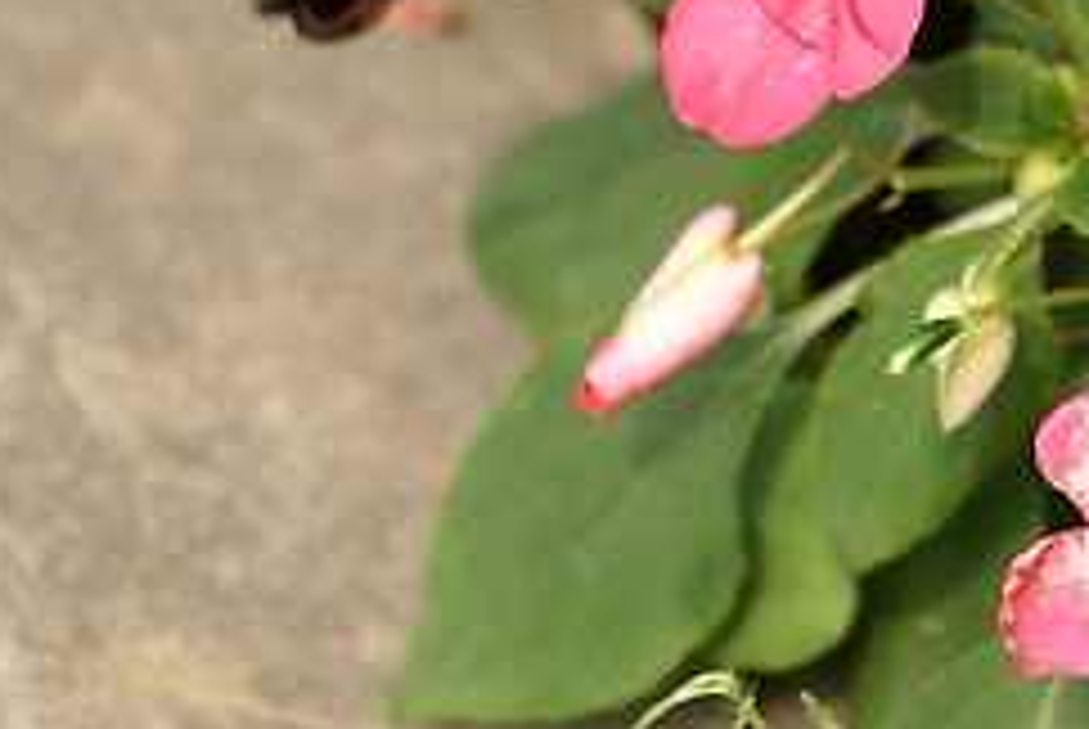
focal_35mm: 297
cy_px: -128
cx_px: 747
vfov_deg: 4.6
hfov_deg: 6.9
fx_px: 8995
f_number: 4.5
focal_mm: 80
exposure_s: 1/200
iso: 100
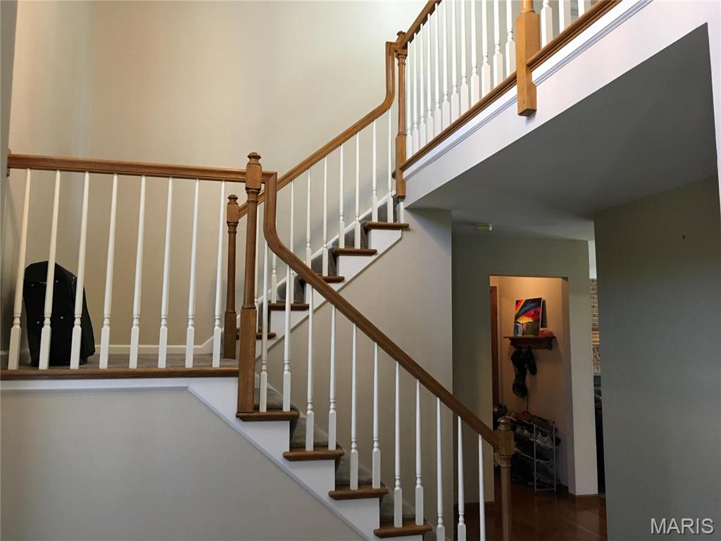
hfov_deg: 61.7
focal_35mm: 29
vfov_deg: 48.2
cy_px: 270
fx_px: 604
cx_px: 360
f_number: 2.2
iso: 125
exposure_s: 1/30
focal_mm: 4.15
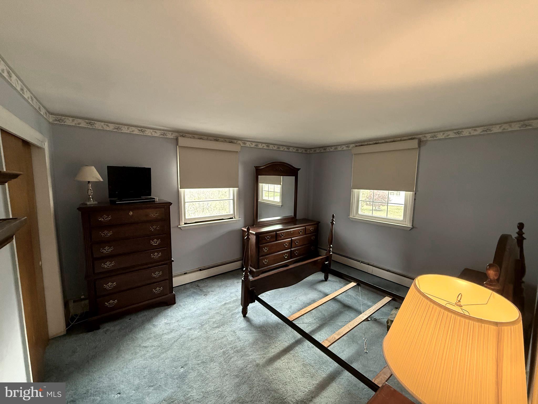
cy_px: 202
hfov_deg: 102.1
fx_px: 218
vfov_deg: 85.7
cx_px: 269
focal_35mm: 14
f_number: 2.2
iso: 400
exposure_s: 1/60
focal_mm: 2.22
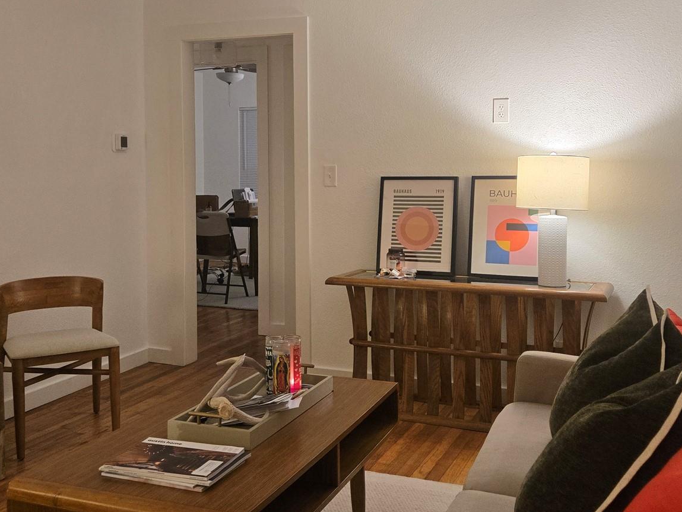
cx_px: 300
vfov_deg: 34.9
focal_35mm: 41
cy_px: 187
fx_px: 808
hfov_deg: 45.7
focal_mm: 5.4
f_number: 1.8
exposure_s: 1/120
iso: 250
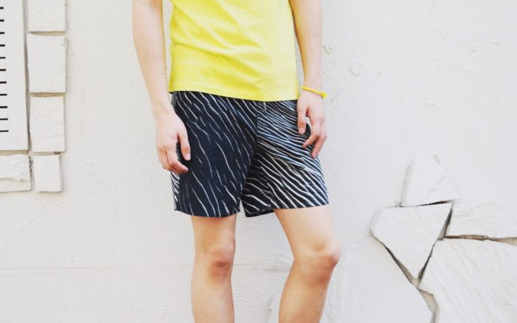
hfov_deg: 32.0
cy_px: 176
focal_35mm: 64
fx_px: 902
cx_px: 257
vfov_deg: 20.3
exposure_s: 1/1000
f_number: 4.8
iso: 800
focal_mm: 38
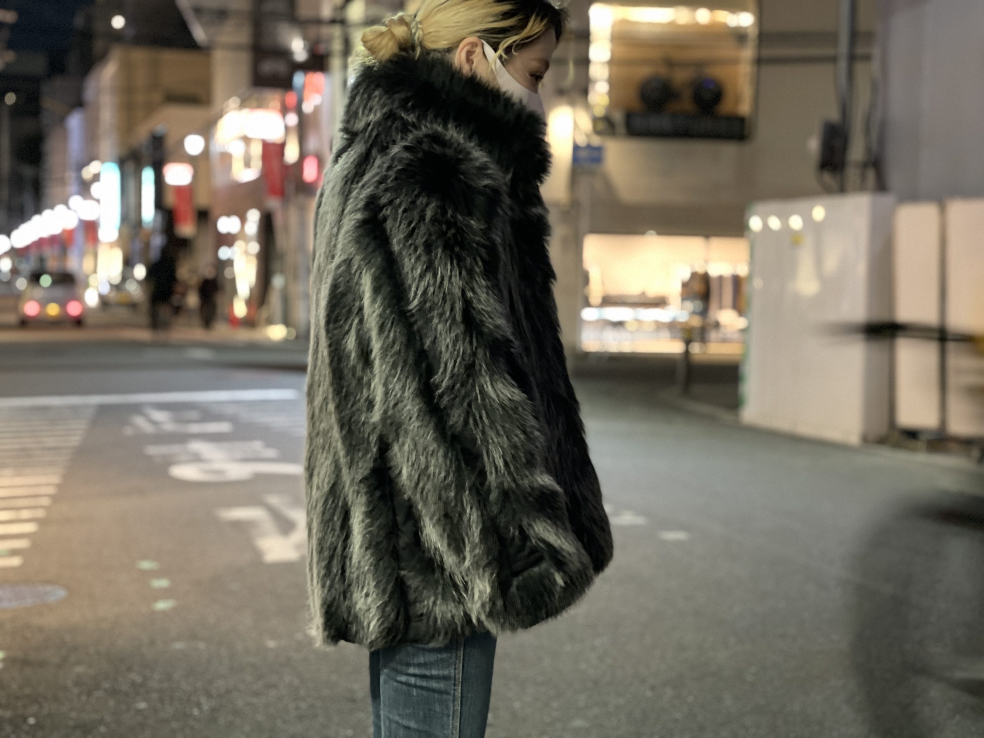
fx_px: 1819
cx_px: 492
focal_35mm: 64
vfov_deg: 22.9
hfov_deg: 30.3
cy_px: 369
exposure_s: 1/15
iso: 800
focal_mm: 7.5
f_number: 2.2
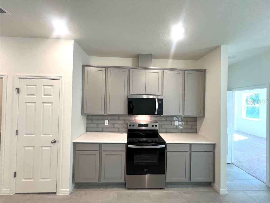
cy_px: 102
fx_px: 101
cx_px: 135
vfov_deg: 89.9
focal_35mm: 13
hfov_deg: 106.2
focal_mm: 1.57
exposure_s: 1/60
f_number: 1.8
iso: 125
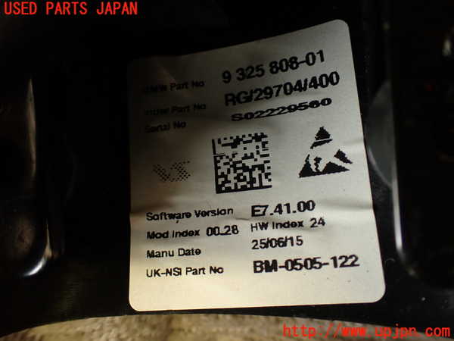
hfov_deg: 56.8
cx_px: 227
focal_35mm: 32
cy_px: 170
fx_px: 420
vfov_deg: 44.2
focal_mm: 5.79
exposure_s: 1/40
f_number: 2.4
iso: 200
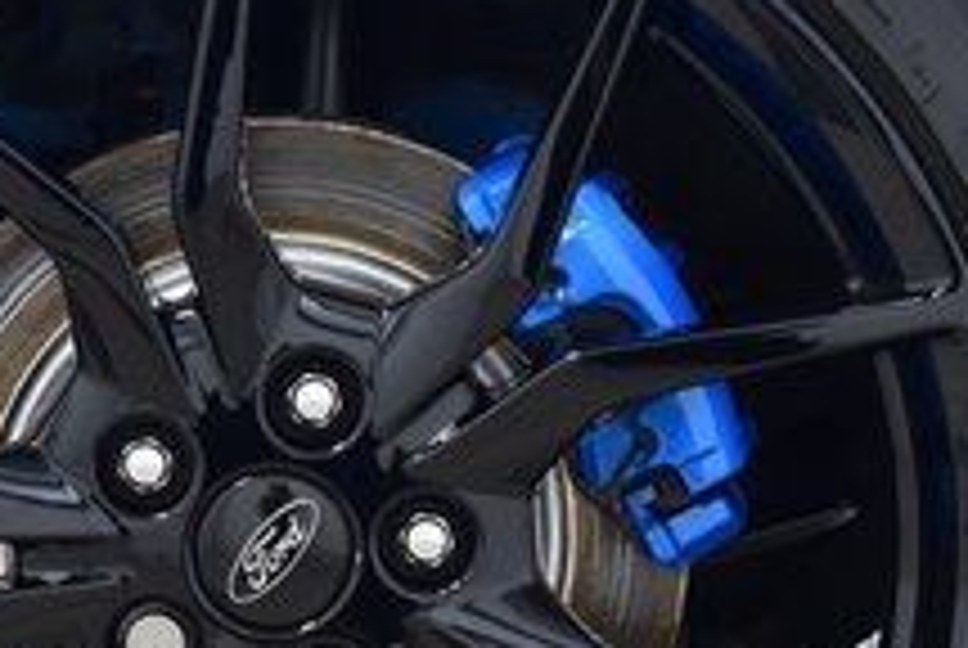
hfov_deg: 9.6
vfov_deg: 6.4
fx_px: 5762
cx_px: 257
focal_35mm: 214
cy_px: 560
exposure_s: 1/15
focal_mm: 48
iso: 1600
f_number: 5.6
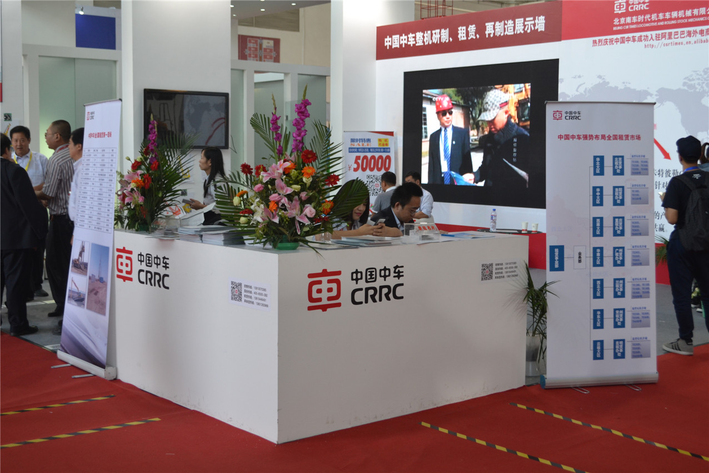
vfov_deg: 28.1
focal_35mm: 48
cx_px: 354
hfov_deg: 41.1
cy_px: 236
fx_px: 945
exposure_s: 1/60
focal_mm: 32
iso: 400
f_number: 4.8
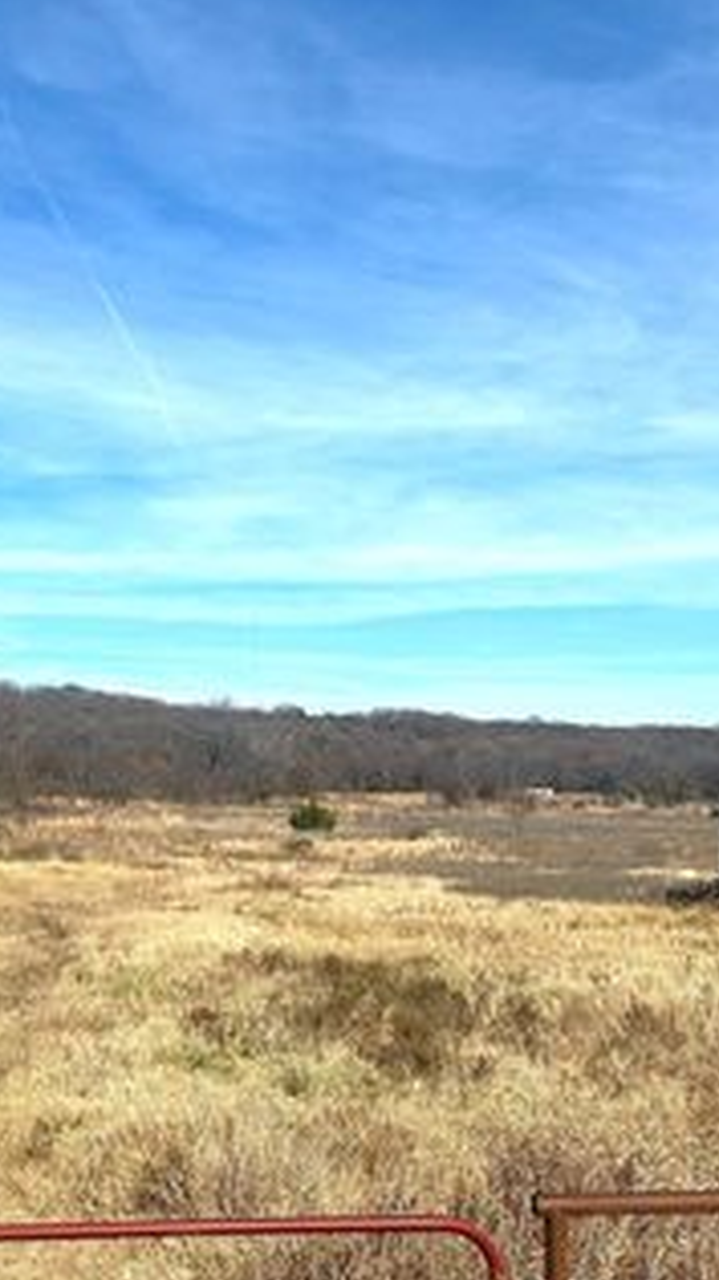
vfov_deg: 45.4
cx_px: 337
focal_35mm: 45
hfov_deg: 26.5
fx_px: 1526
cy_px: 721
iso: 50
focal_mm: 5.7
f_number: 1.5
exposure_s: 1/6579
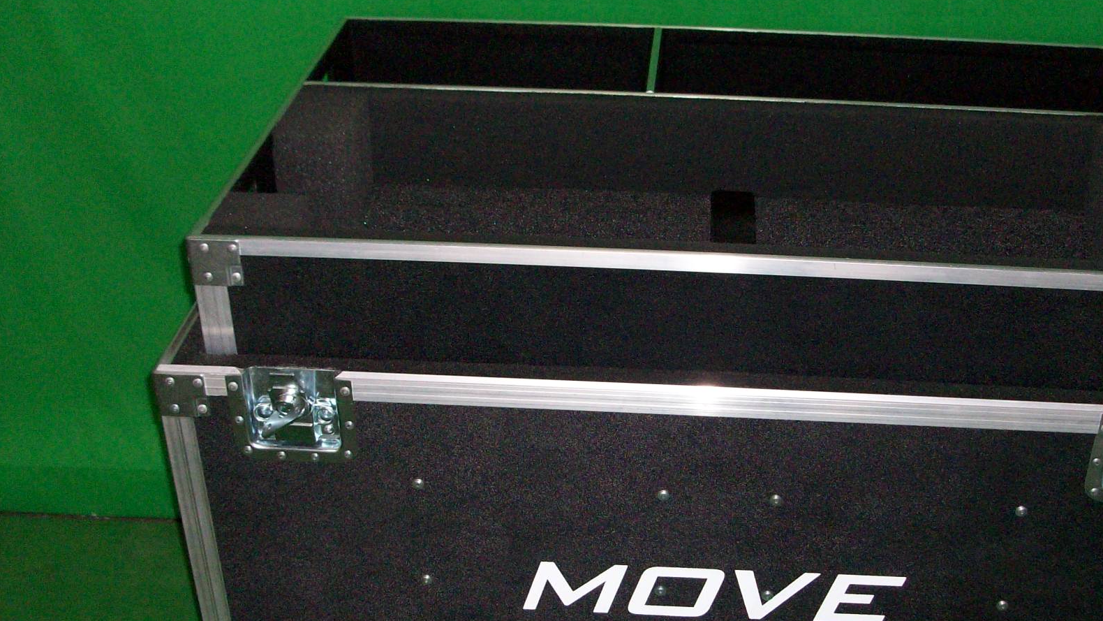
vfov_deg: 24.9
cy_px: 381
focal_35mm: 48
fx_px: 1404
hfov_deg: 42.4
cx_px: 713
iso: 160
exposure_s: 1/60
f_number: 2.8
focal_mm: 5.7
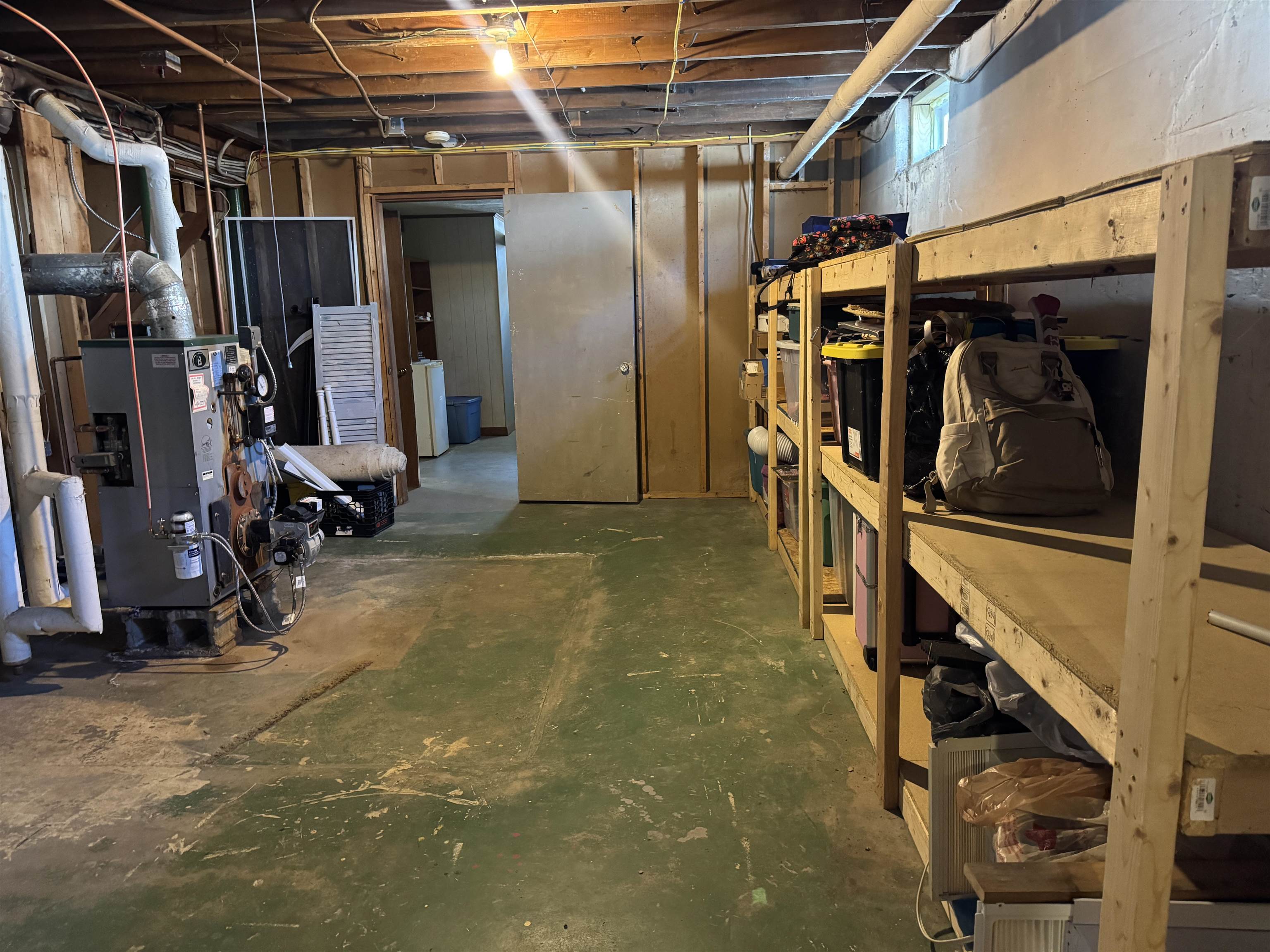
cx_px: 635
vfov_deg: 56.8
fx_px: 881
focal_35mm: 24
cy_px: 476
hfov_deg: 71.6
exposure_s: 1/40
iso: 800
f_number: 1.78
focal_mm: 6.76
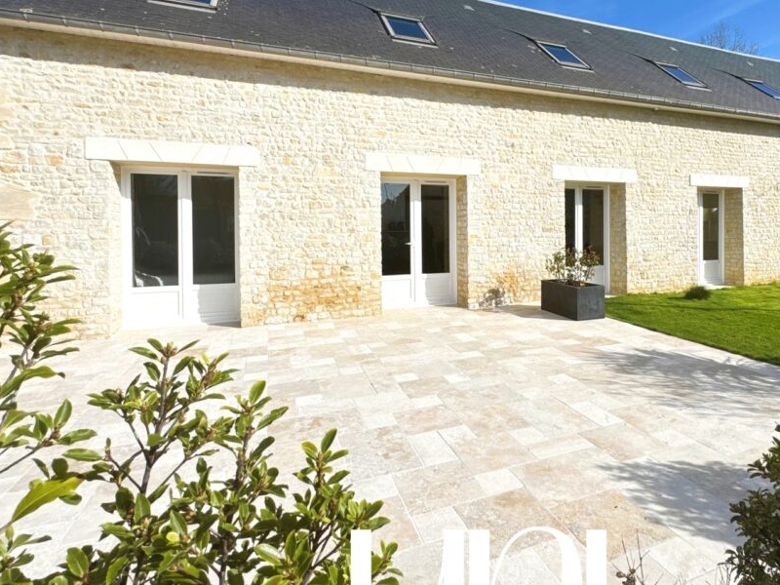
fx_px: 473
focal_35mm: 21
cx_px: 479
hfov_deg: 77.8
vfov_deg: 62.9
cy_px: 236
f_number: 2.2
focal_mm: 2.22
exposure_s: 1/3717
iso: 40
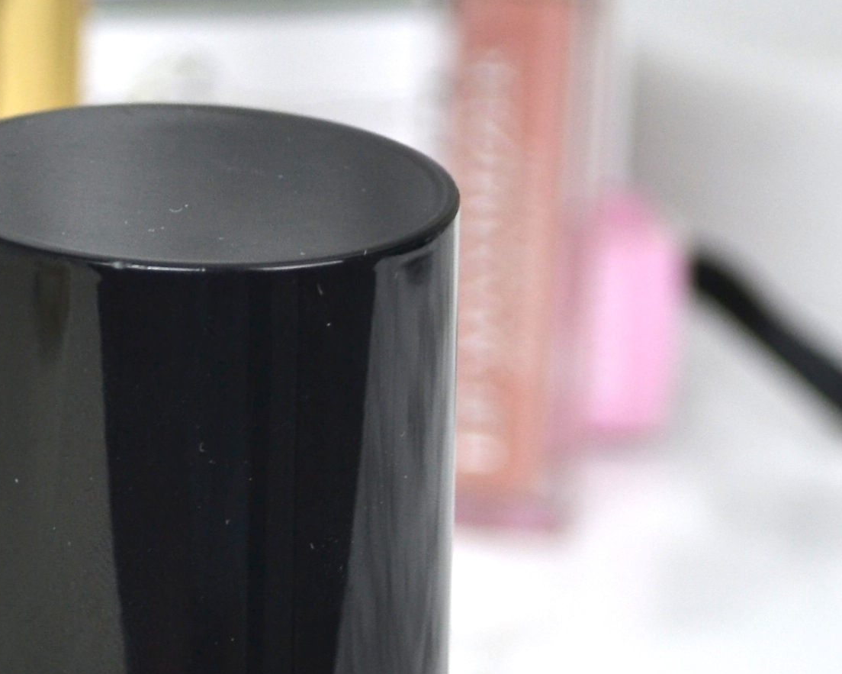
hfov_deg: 8.2
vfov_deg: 6.5
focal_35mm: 235
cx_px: 257
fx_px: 5856
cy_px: 1000
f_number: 5.3
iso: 200
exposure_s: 1/100
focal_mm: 40
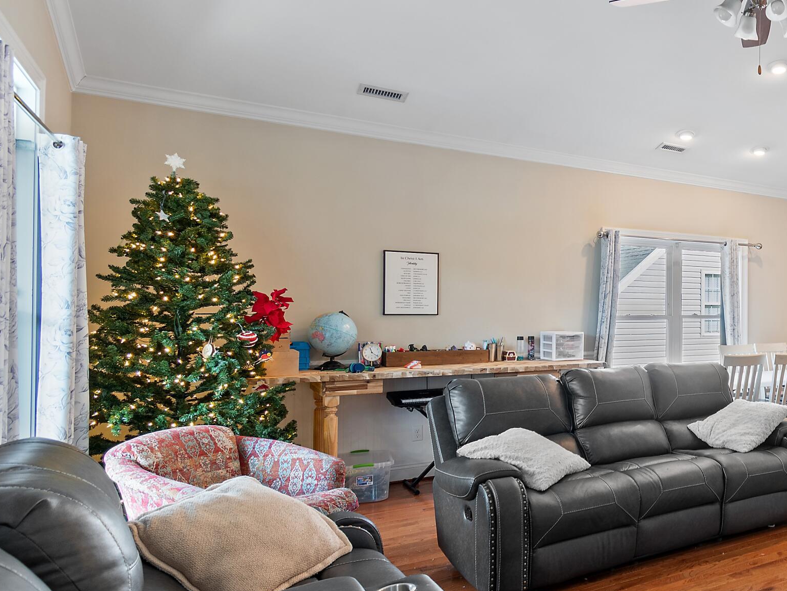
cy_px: 305
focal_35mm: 28
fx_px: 637
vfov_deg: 49.7
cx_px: 741
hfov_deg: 53.5
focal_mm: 10
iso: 100
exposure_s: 1/1.67
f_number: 4.5
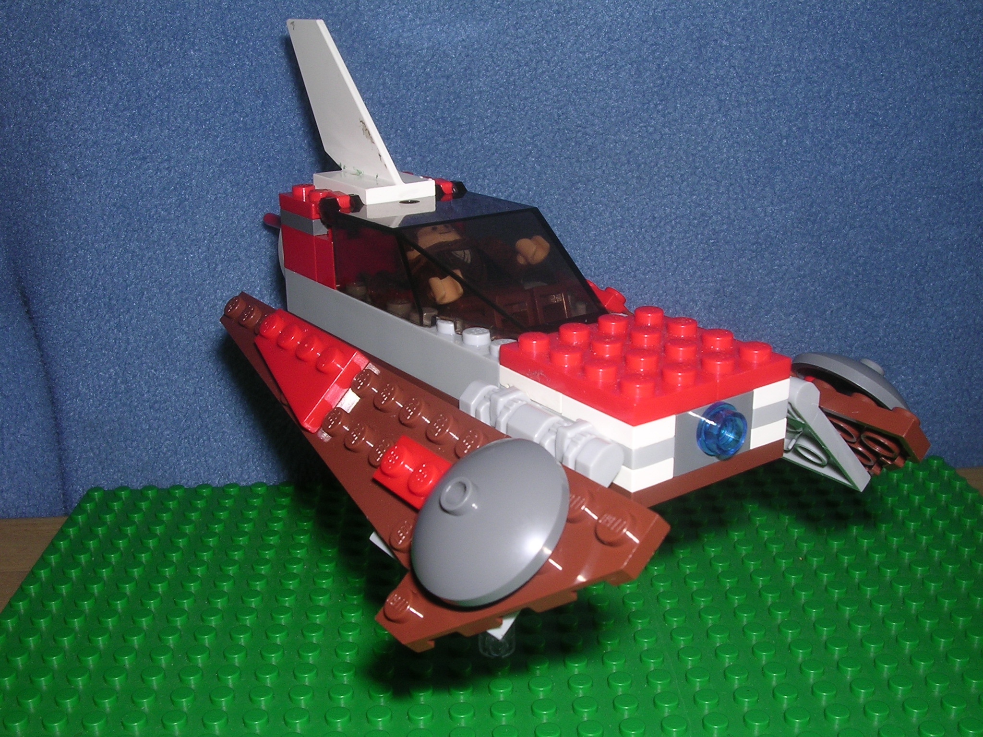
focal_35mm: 38
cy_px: 368
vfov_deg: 37.7
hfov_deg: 49.0
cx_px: 492
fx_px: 1079
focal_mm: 5.8
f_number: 5.6
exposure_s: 1/60.1
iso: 100
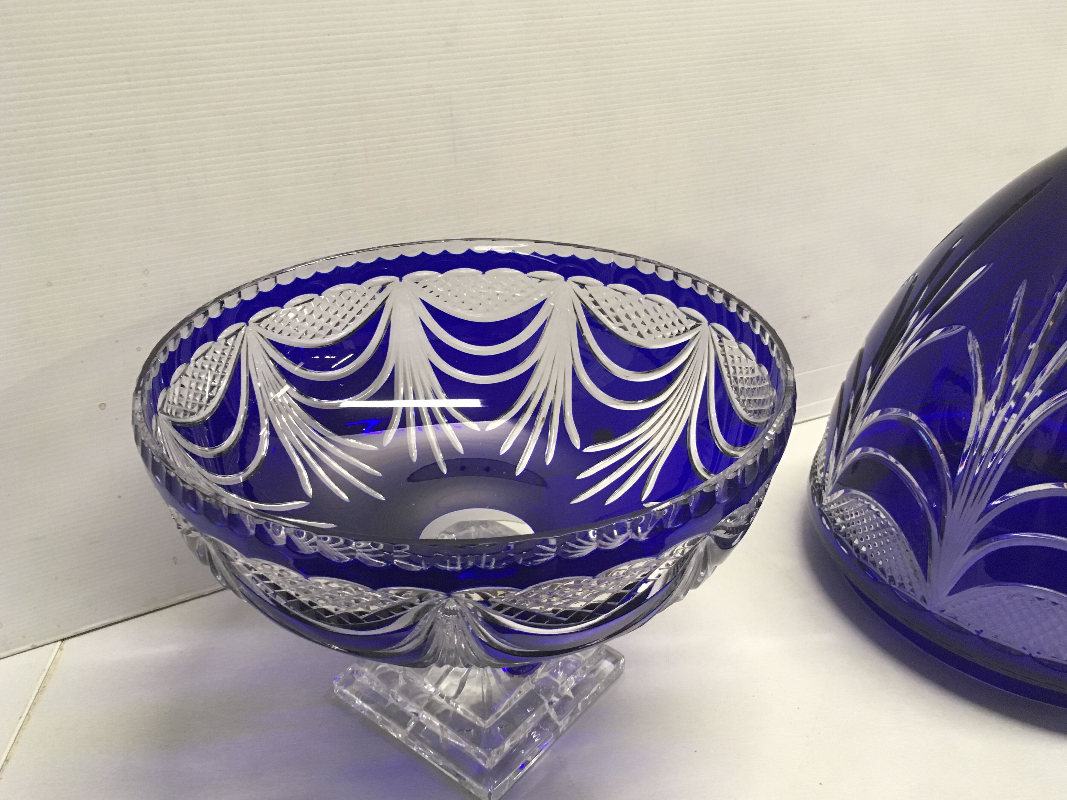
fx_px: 925
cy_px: 401
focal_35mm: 30
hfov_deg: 60.0
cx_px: 528
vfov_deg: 46.8
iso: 200
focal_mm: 4.15
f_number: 2.2
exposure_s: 1/33
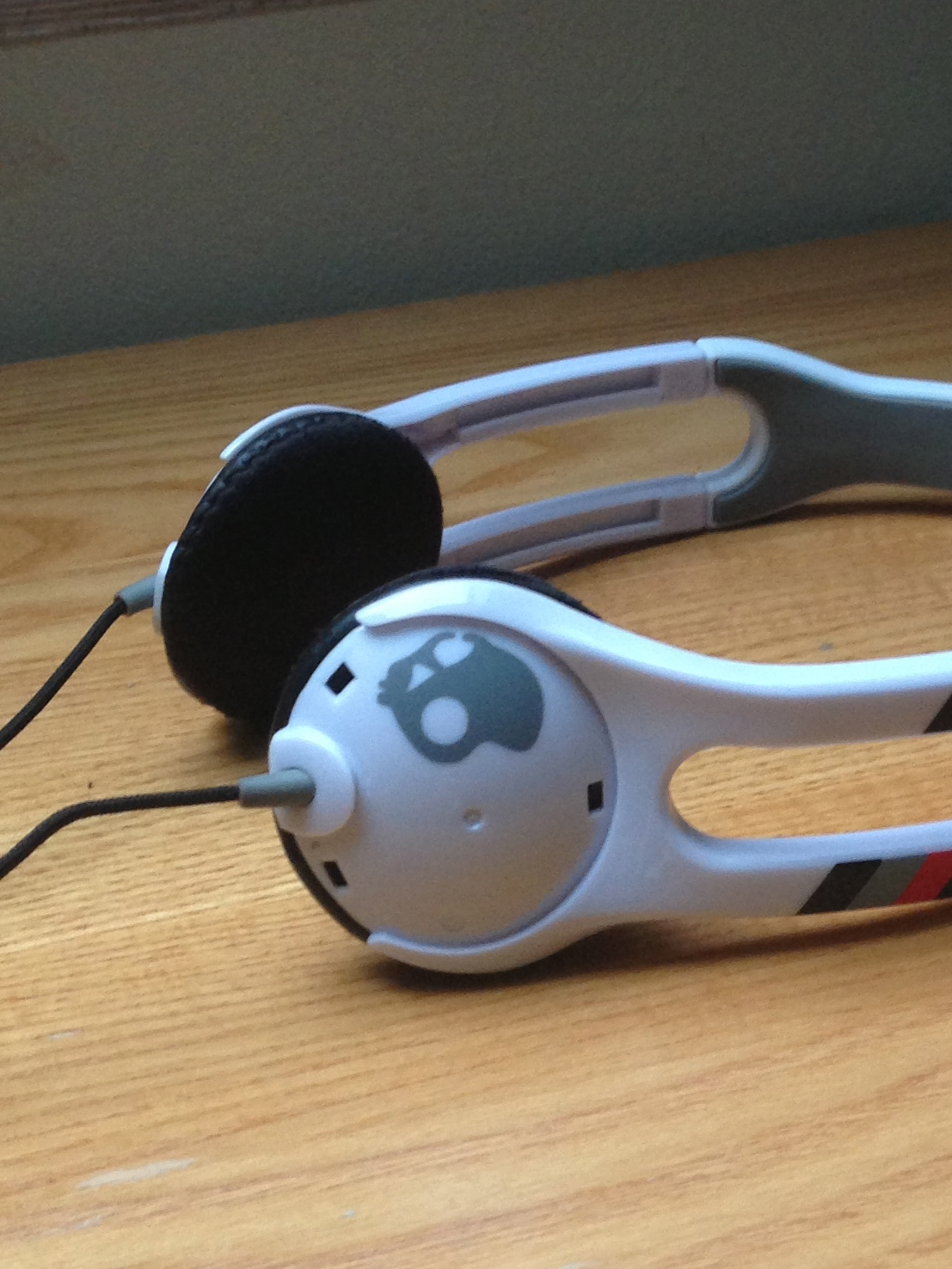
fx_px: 2677
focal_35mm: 73
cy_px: 873
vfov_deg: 26.5
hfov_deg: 20.0
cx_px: 691
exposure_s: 1/20
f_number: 2.4
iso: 125
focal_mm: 4.13
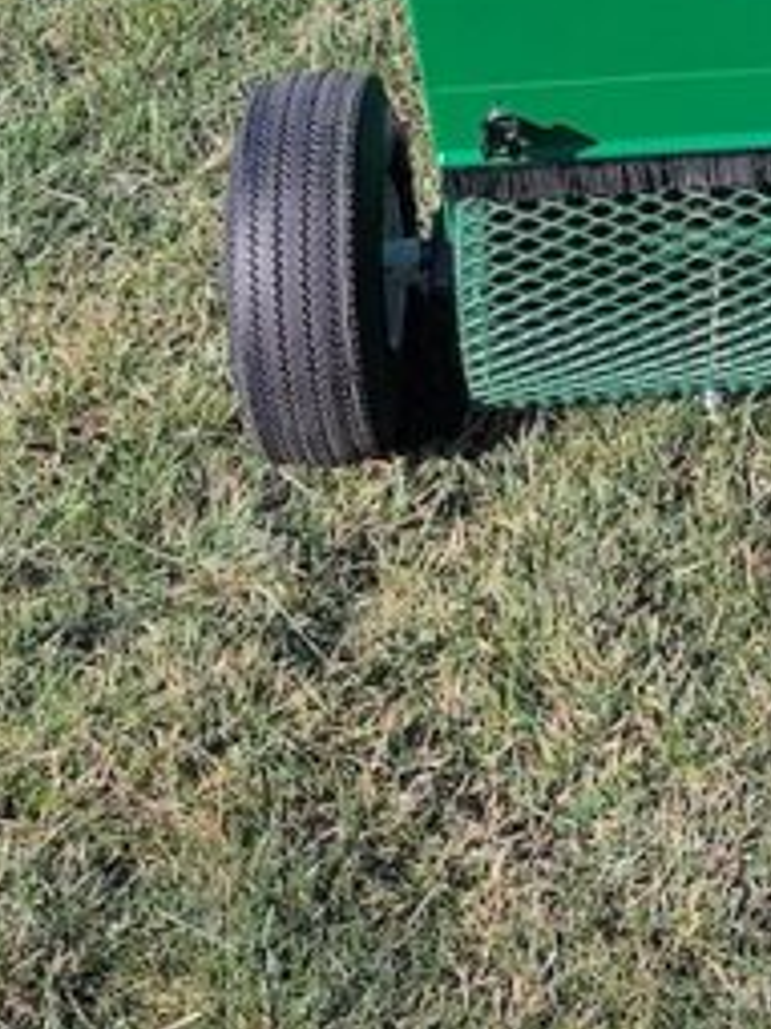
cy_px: -129
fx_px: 2051
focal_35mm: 69
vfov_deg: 25.9
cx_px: 953
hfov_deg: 19.9
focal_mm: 5.23
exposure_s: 1/660
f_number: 1.8
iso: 32
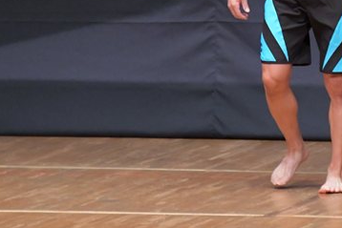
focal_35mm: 746
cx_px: 306
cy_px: -12
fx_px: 7089
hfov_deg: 2.8
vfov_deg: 1.8
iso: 6400
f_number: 5.6
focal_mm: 230
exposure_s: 1/400
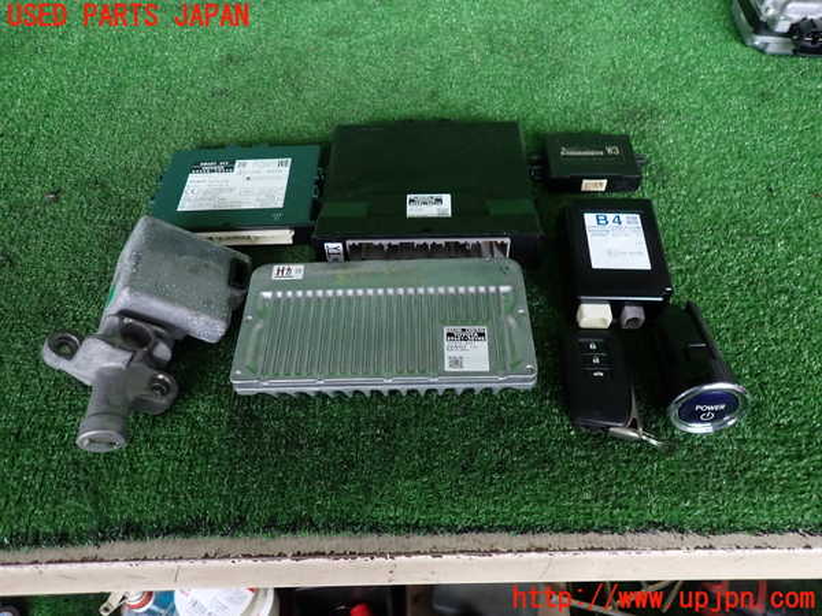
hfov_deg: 69.4
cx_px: 411
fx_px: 594
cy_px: 308
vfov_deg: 54.9
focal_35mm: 25
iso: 200
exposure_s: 1/60
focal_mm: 4.5
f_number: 2
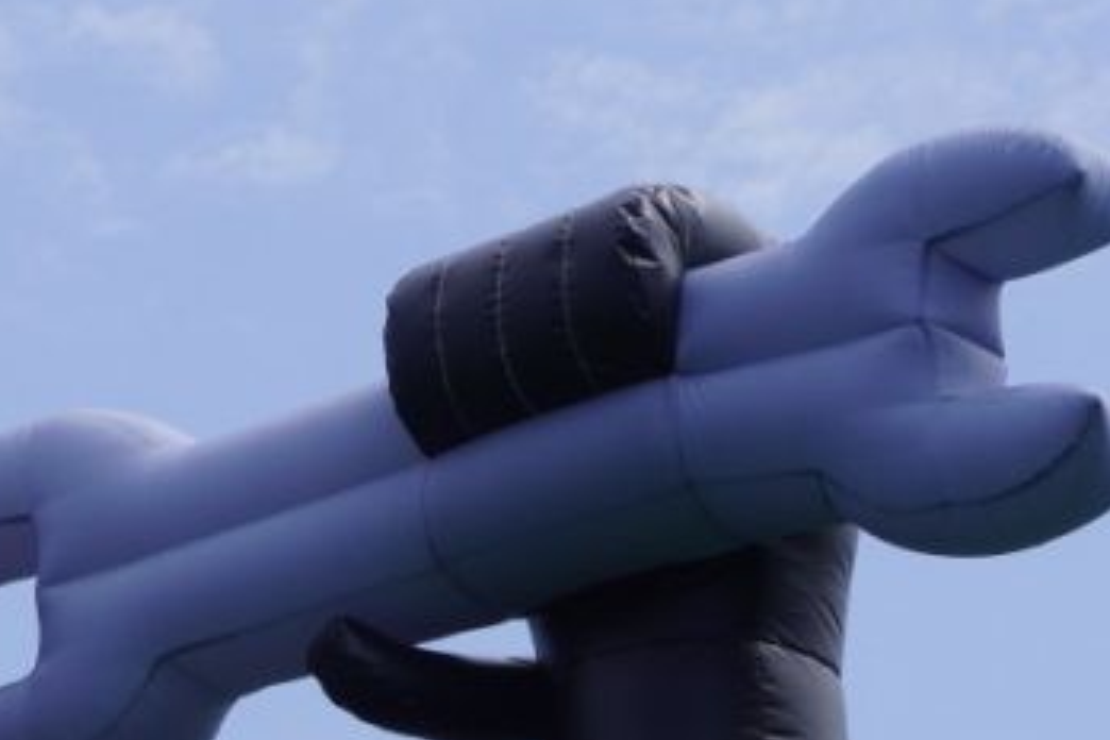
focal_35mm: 163
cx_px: -367
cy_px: 1011
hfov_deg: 12.2
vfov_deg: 8.3
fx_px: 5040
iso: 100
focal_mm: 37
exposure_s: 1/200
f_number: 11
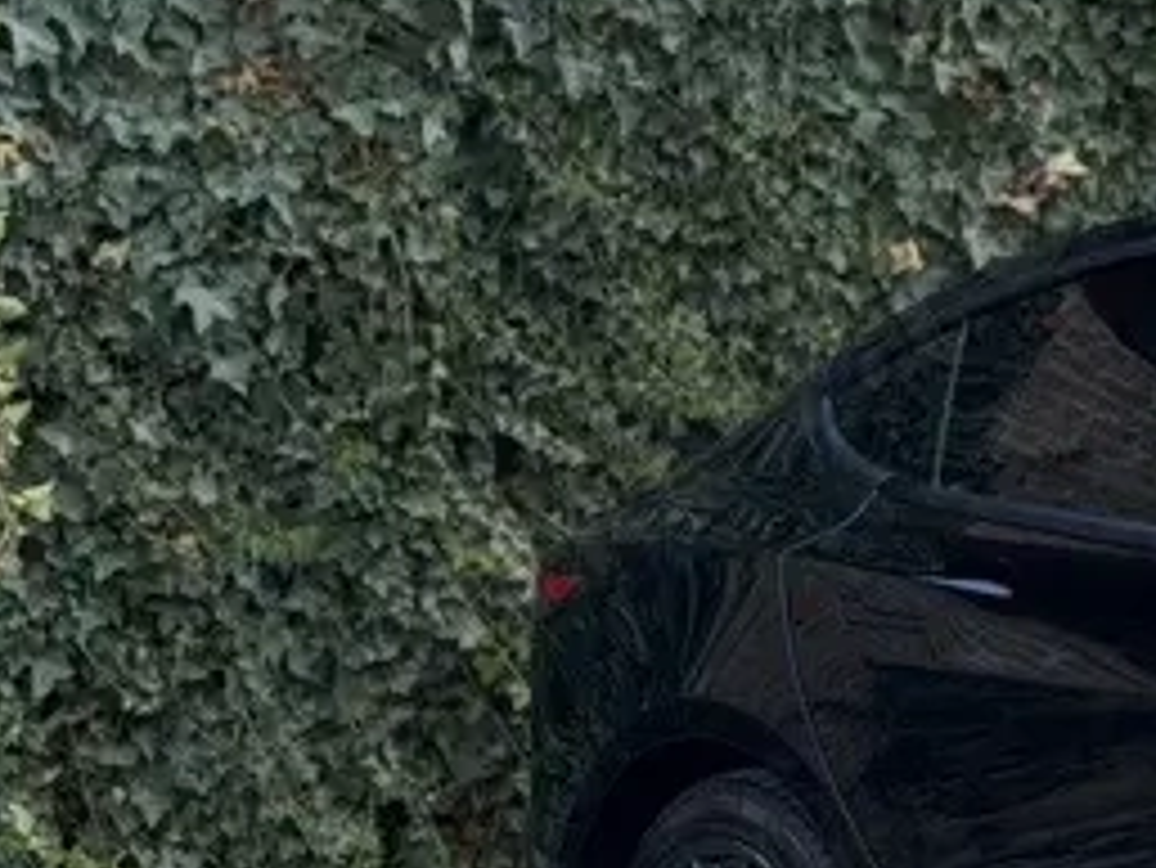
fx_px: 6248
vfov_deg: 7.9
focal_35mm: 187
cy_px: 540
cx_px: 2060
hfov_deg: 10.0
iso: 64
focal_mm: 6.76
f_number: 1.78
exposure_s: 1/221
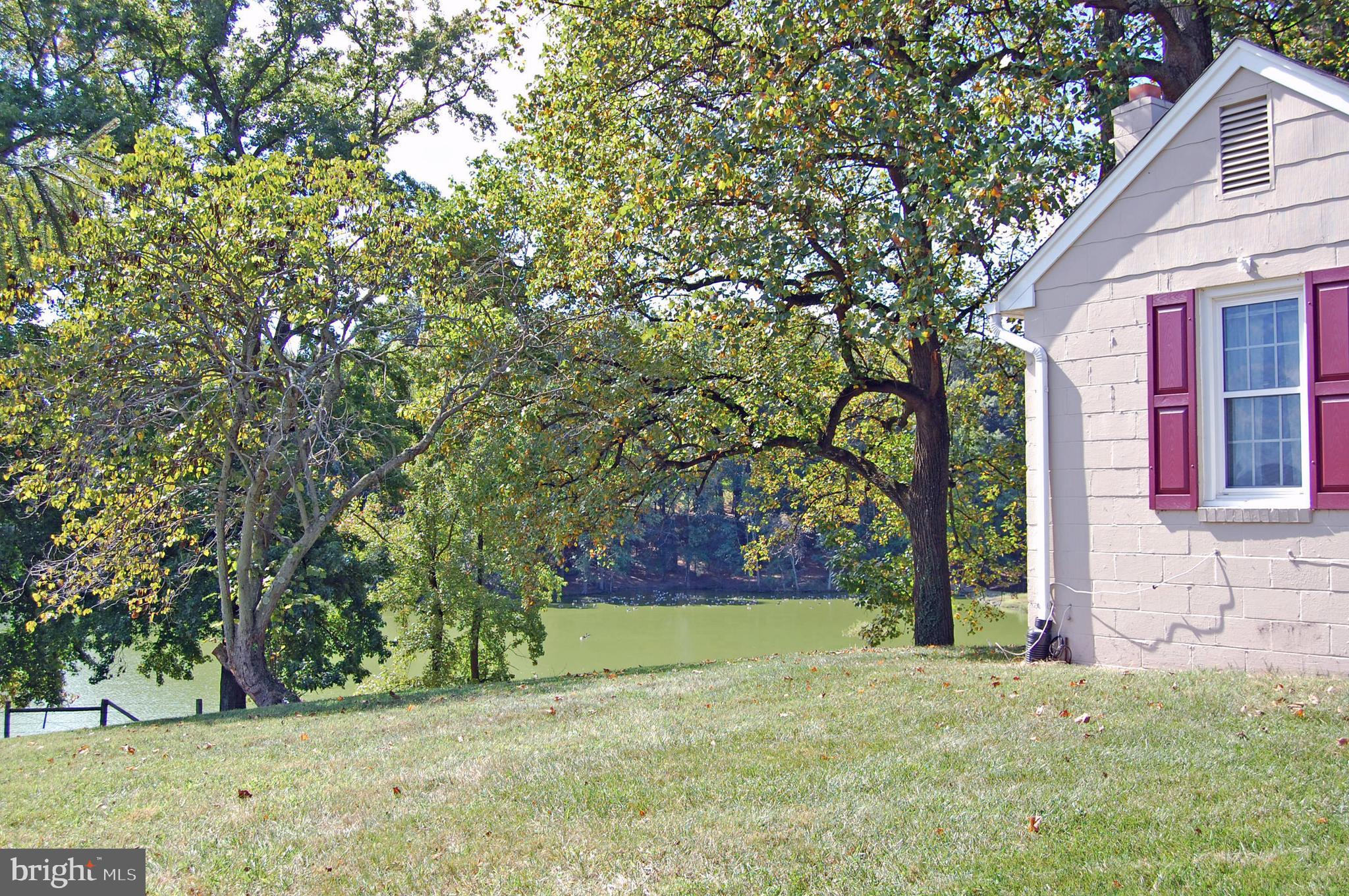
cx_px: 674
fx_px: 1291
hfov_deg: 55.2
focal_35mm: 34
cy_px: 448
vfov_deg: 38.3
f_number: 7.1
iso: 200
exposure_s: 1/200
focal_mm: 23
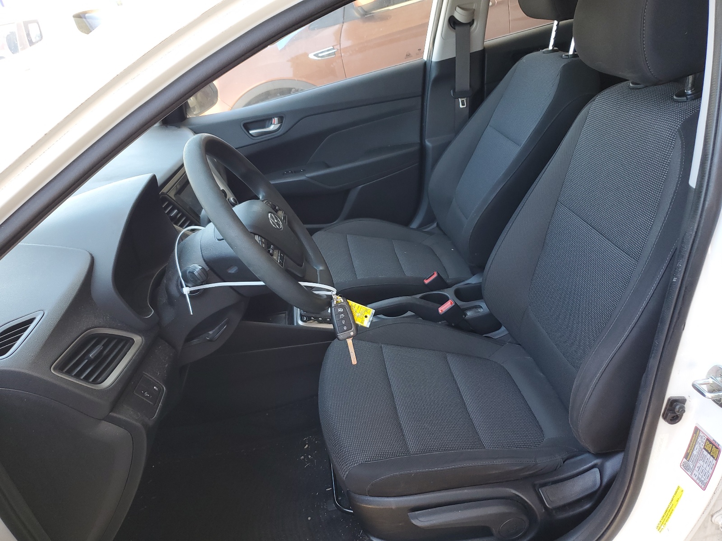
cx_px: 361
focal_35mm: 26
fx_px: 542
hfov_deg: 67.3
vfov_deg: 53.1
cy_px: 270
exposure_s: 1/120
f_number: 1.5
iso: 58
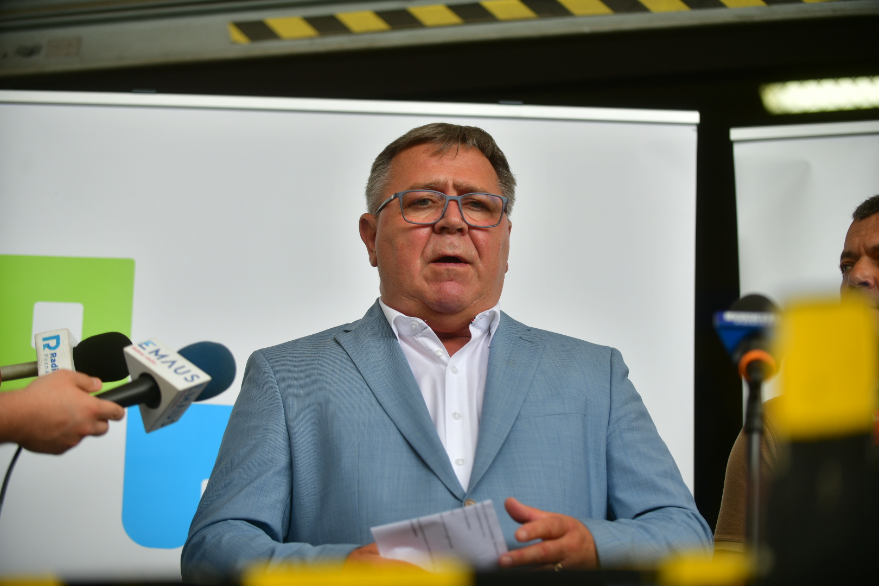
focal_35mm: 105
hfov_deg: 19.5
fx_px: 2564
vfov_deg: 13.0
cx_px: 440
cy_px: 293
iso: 100
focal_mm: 105
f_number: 2.8
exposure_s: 1/125
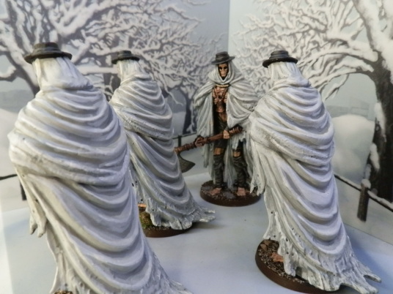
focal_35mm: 28
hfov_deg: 63.4
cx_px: 196
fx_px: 318
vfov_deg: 49.7
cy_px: 147
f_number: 3.1
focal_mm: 5
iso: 400
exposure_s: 1/160
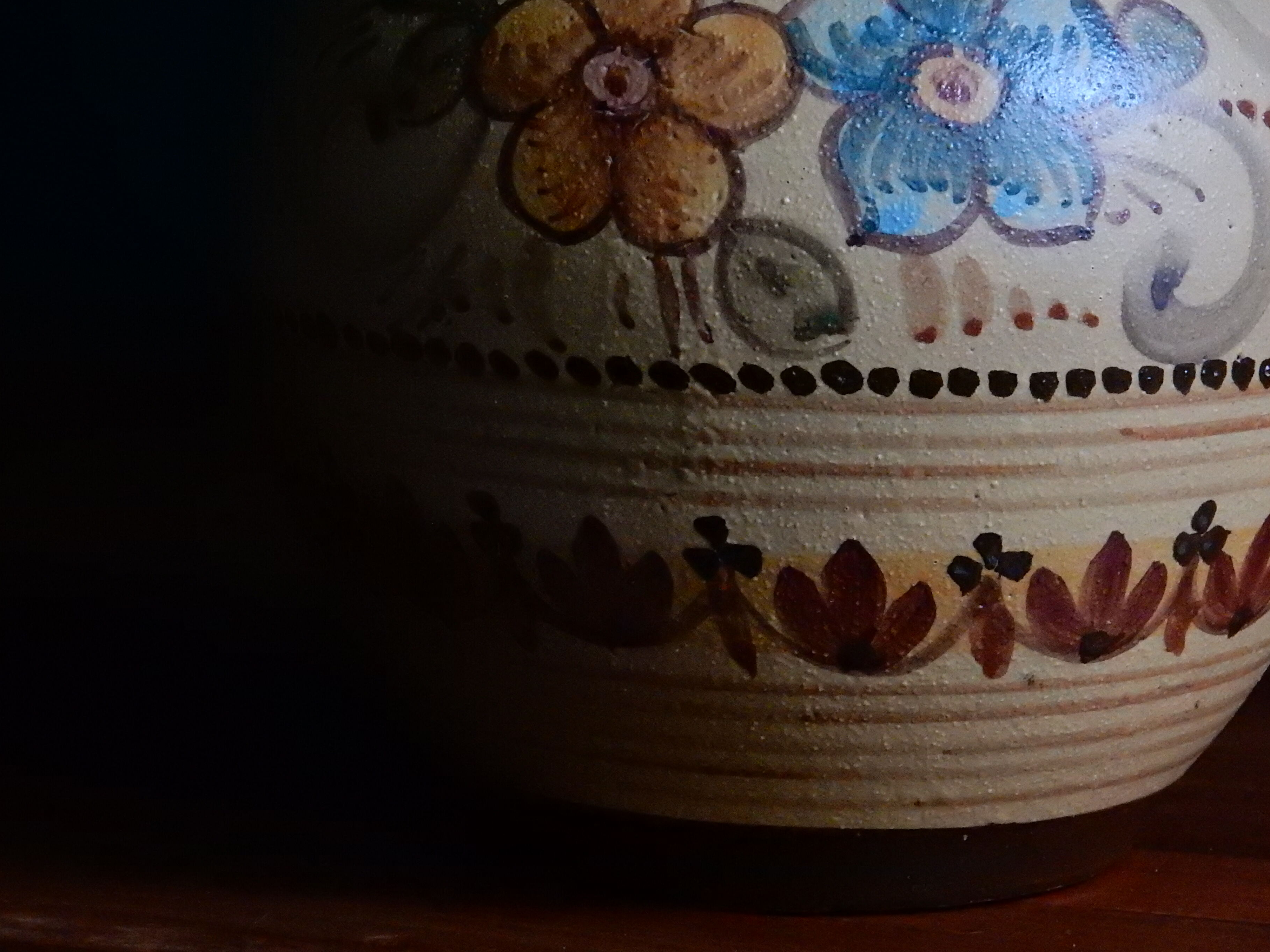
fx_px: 5467
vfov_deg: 10.0
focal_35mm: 149
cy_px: 484
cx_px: 746
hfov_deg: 13.2
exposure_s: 1/50
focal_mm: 20.9
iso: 1600
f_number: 5.6
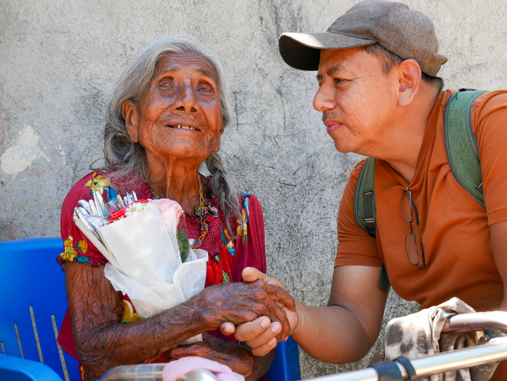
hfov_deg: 38.2
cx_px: 254
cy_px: 190
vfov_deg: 29.1
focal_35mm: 50
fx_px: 733
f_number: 4.5
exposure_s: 1/200
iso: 200
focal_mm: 25
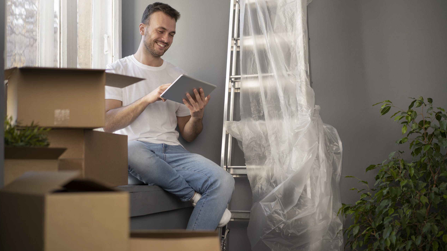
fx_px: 687
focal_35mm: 58
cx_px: 223
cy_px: 121
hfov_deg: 36.0
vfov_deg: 20.7
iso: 100
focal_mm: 55
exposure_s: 1/100
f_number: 2.2
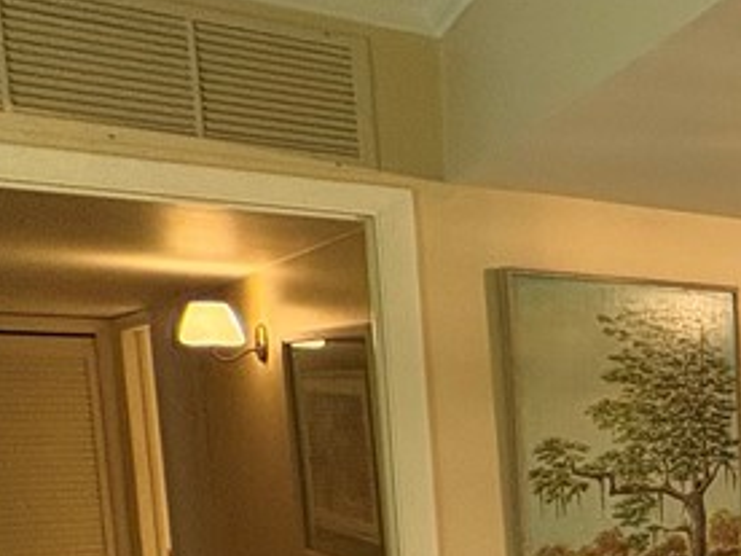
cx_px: 1302
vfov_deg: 27.0
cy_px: 505
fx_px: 1113
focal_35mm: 52
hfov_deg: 22.7
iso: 250
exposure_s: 1/60
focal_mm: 2.22
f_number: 2.2
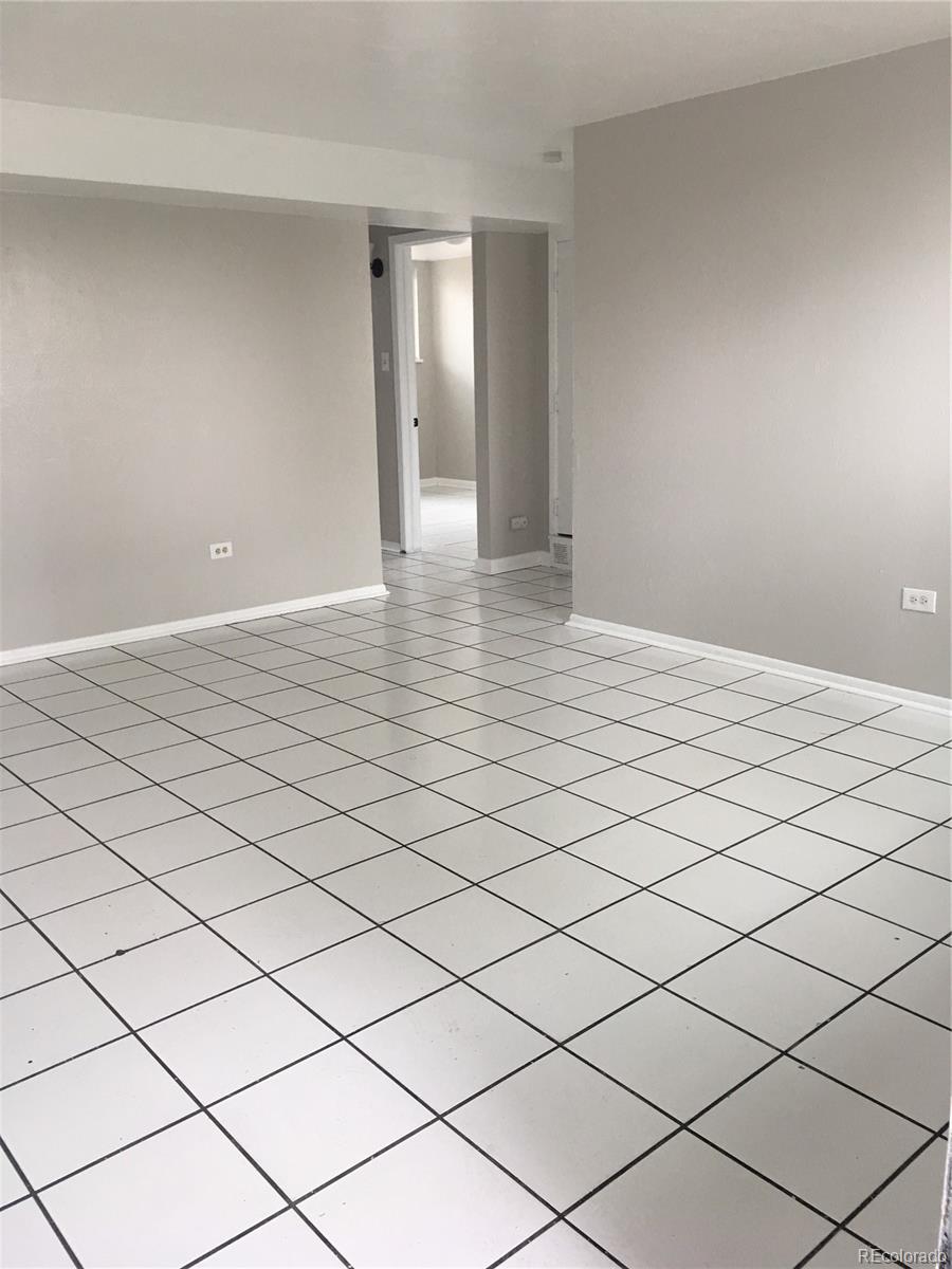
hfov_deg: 48.2
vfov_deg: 61.7
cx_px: 476
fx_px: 1063
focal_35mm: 29
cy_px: 634
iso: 32
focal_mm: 4.15
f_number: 2.2
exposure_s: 1/30
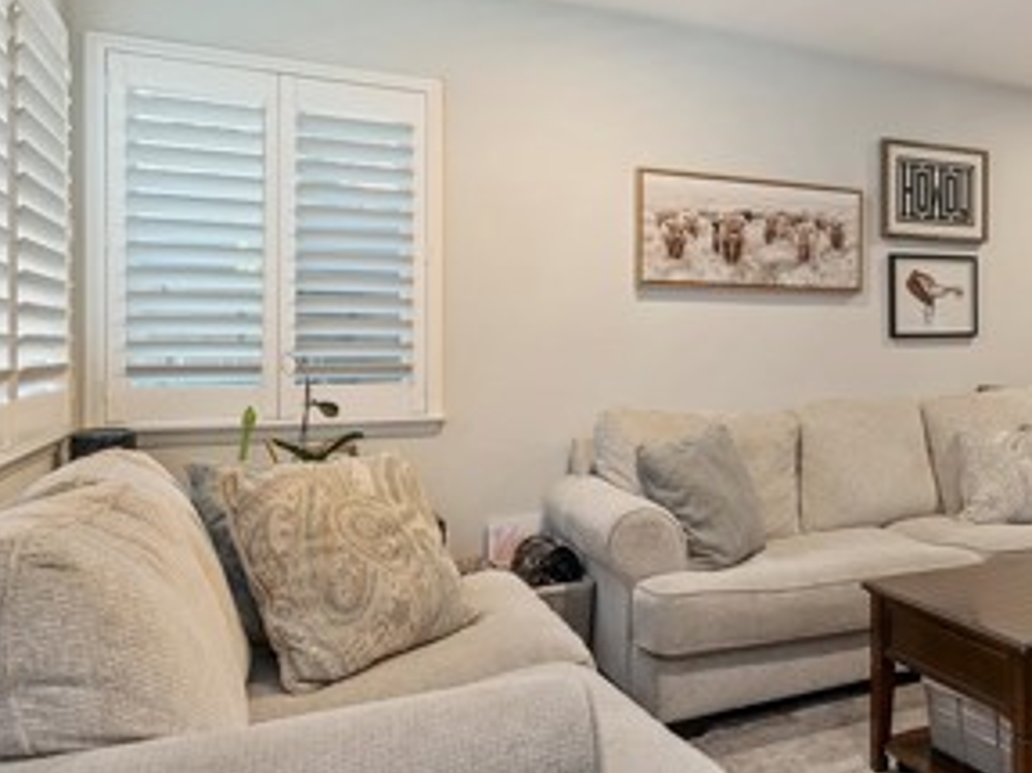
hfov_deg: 54.2
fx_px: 894
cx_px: 881
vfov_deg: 46.8
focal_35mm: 30
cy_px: 370
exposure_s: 1/3
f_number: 10
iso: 500
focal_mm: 14
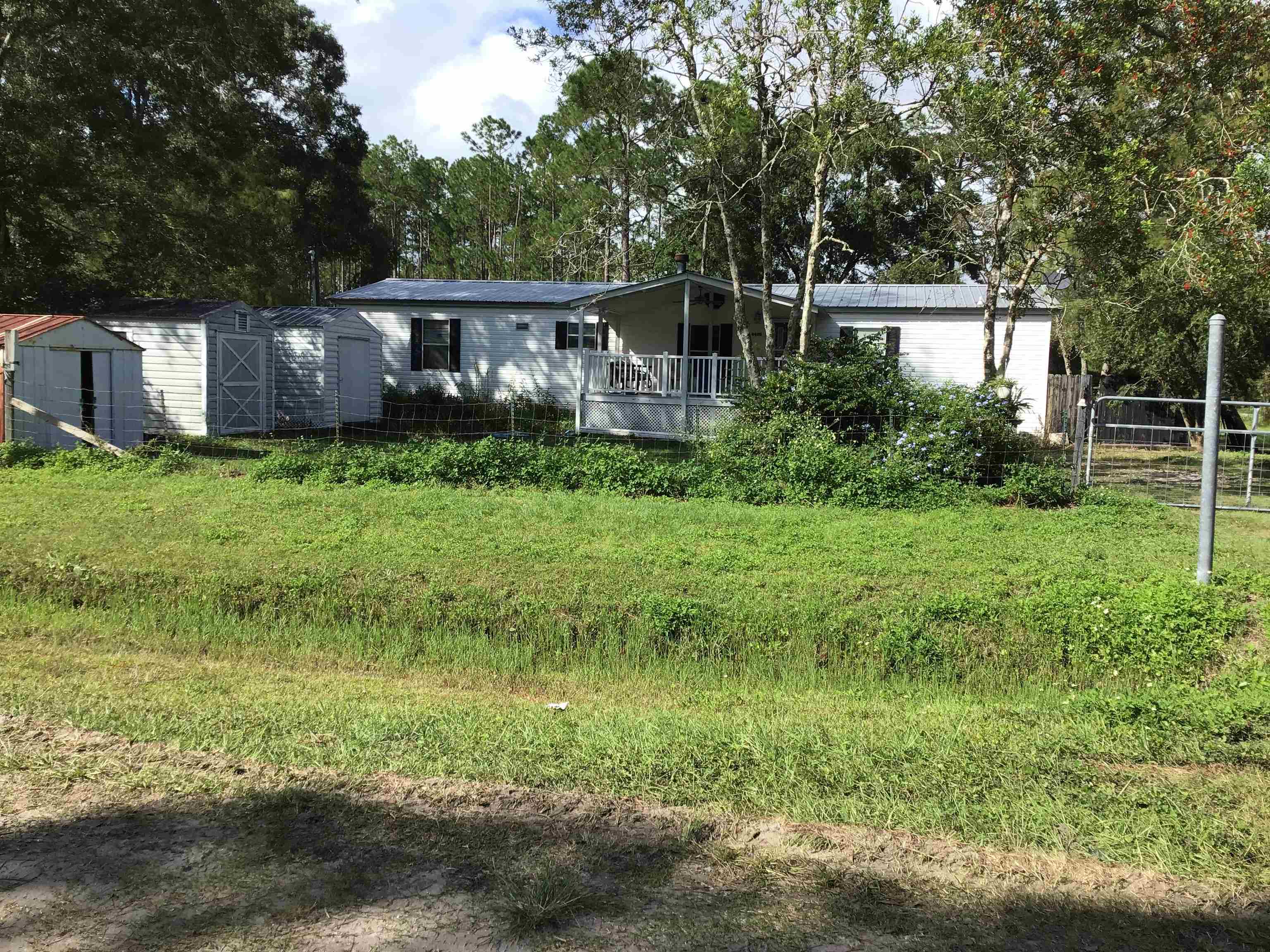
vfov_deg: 45.4
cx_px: 635
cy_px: 476
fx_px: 1137
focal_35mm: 31
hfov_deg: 58.4
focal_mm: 3.3
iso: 25
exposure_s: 1/776
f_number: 2.4
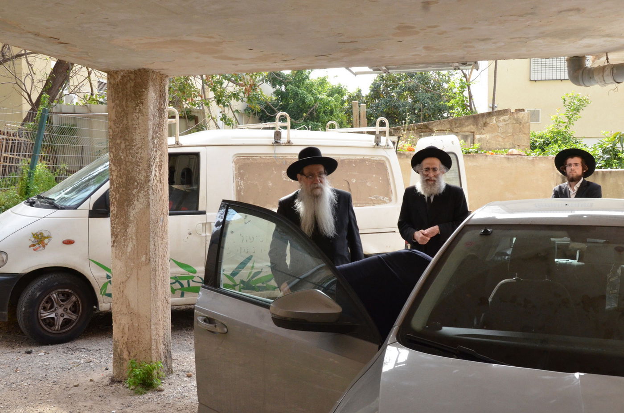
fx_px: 623
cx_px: 312
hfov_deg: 53.2
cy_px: 206
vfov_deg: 36.7
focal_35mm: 36
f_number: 14
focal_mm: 24
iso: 1600
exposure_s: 1/250
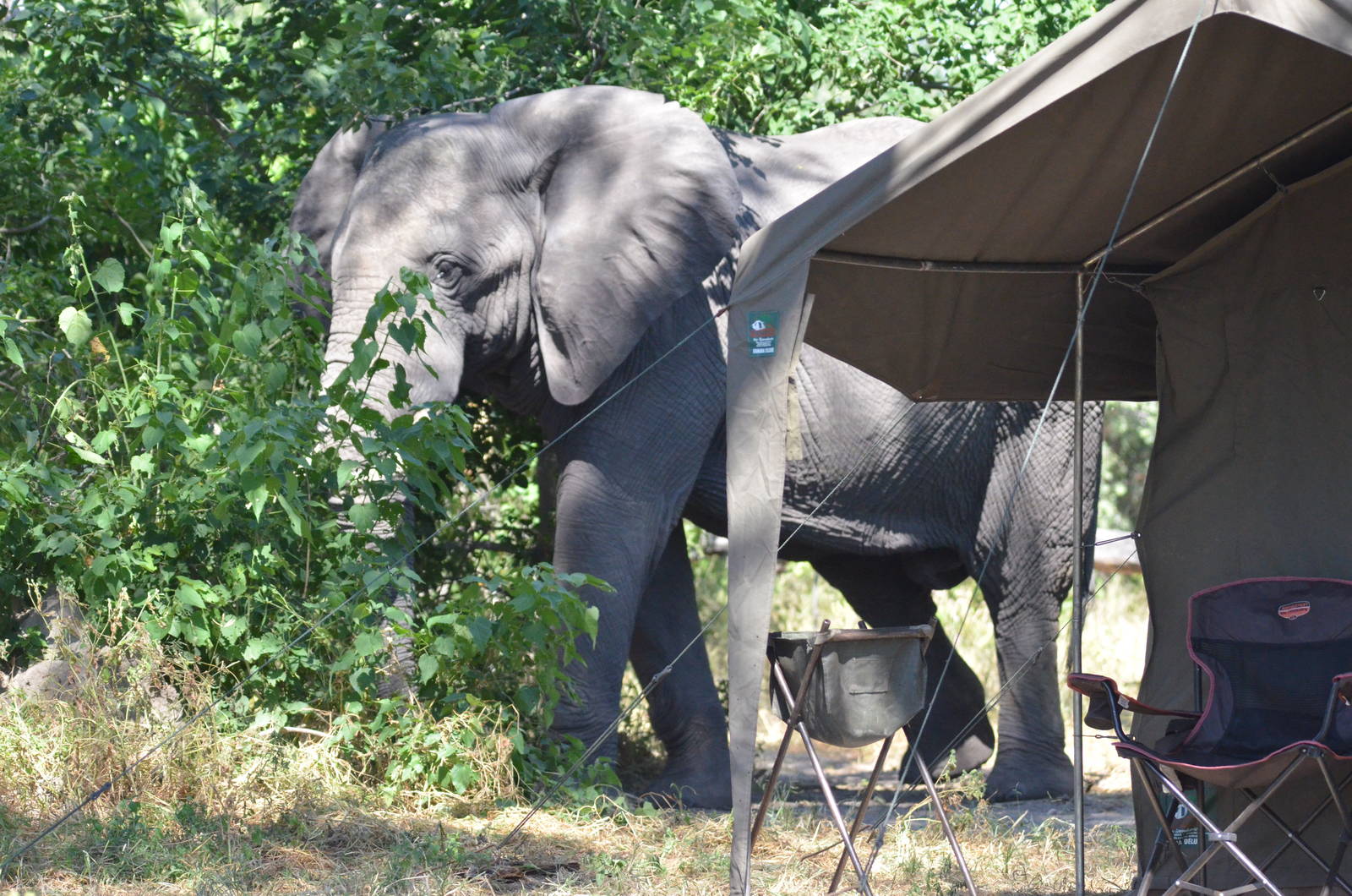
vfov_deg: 6.1
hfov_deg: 9.2
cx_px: 676
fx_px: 8433
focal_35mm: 225
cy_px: 448
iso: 2500
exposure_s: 1/2000
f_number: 5.6
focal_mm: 150
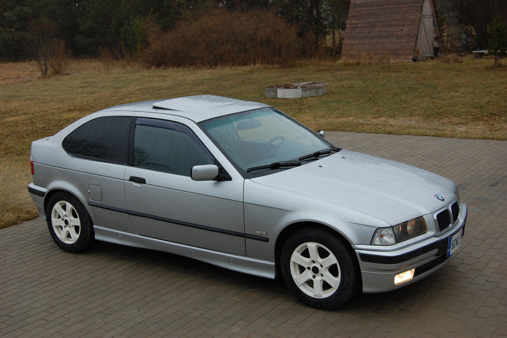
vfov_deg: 29.0
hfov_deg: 42.3
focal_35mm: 46
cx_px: 254
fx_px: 655
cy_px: 169
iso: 360
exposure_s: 1/125
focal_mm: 31
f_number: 5.6
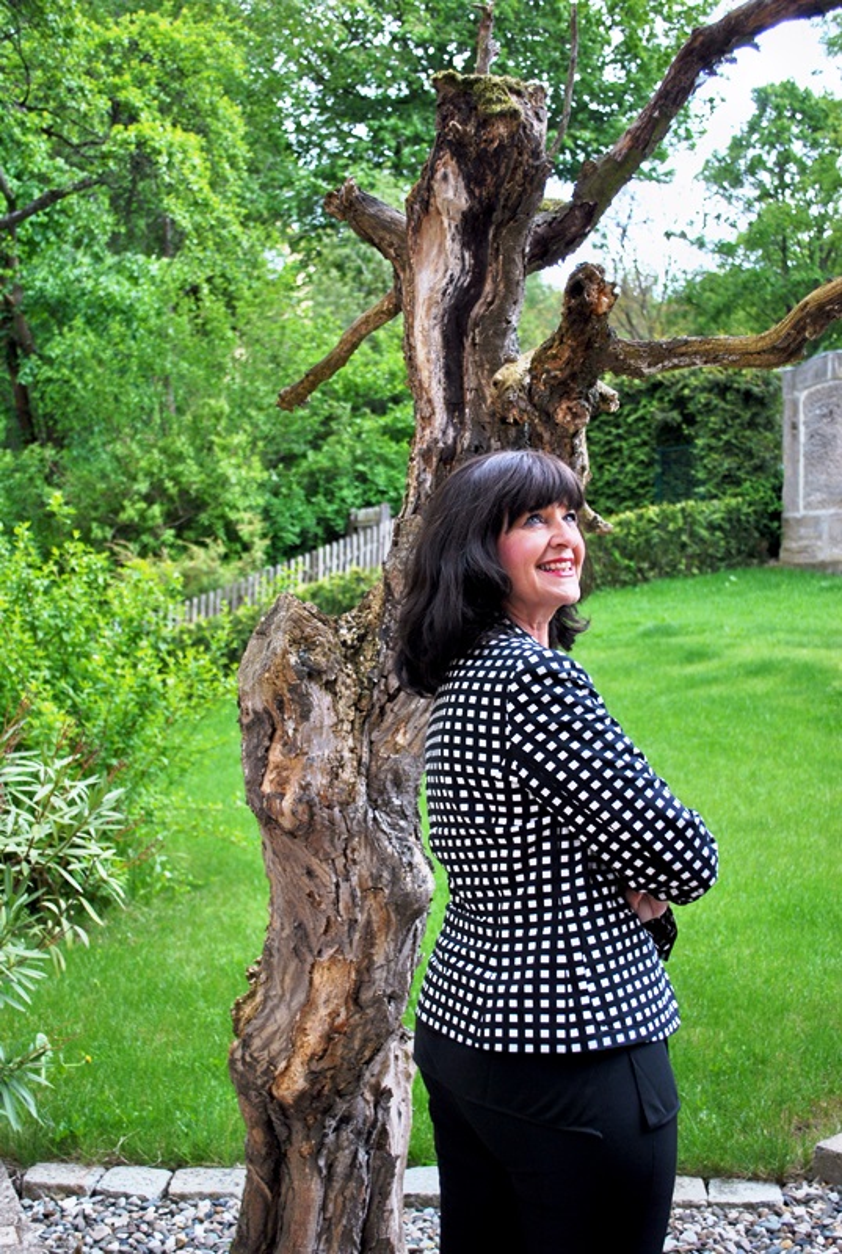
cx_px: 421
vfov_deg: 49.5
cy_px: 627
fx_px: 1362
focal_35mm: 39
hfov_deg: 34.4
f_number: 4.2
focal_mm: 26
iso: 200
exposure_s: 1/320
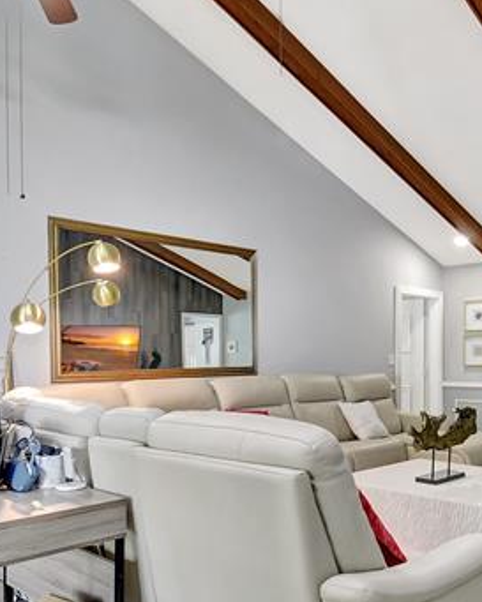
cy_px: 380
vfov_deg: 53.6
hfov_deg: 43.8
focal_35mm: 33
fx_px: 588
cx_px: 327
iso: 640
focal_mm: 10
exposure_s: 1/4
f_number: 8
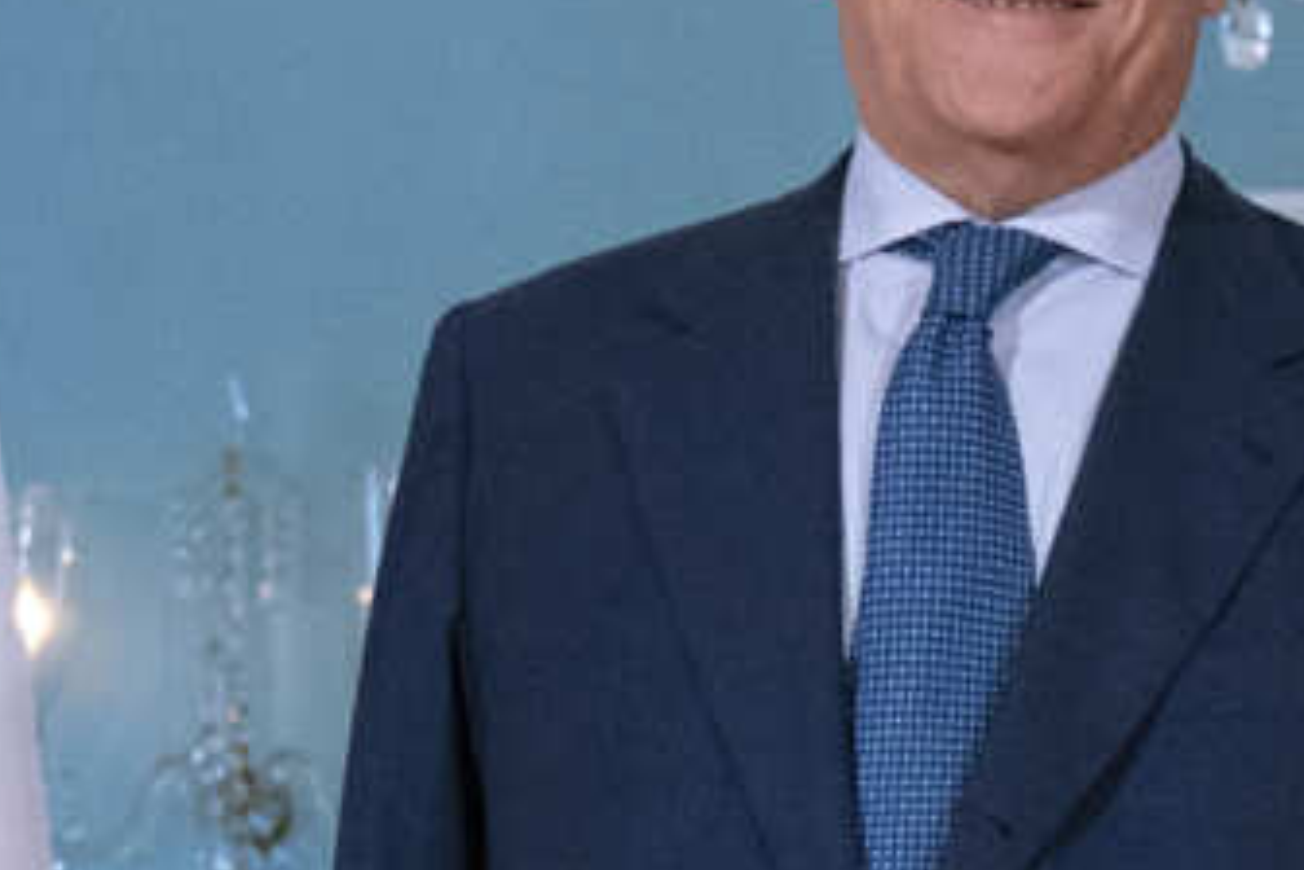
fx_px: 4274
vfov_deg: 11.5
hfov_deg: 16.6
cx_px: 1552
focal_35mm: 118
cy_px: 950
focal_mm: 31
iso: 2000
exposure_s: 1/320
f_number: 3.5
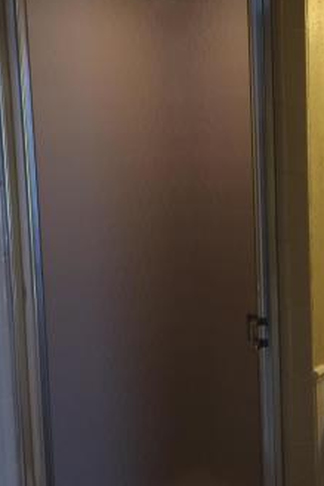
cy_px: 180
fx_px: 595
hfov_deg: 30.2
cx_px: 228
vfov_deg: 44.1
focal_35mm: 44
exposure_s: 1/30
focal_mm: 4.15
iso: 50
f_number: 2.2
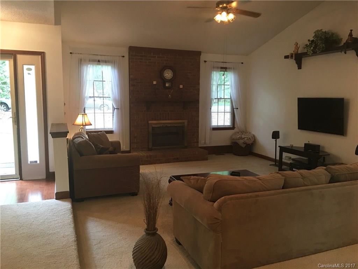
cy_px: 134
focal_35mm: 29
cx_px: 179
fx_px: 300
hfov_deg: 61.7
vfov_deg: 48.2
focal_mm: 4.15
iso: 80
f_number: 2.2
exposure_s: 1/15
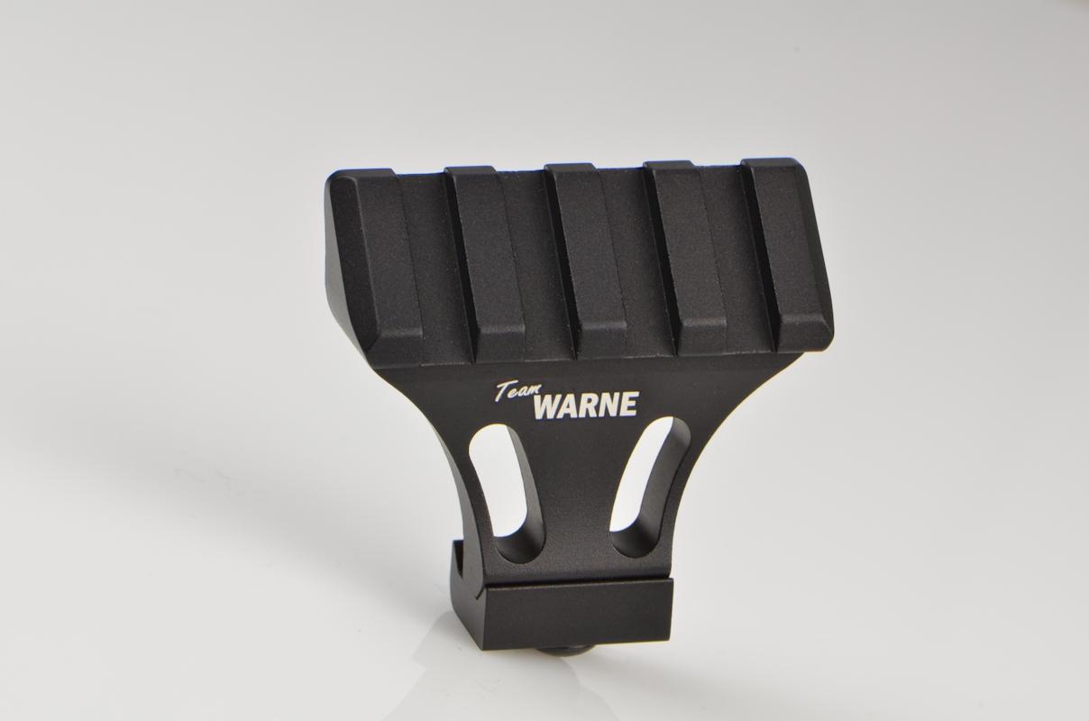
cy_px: 360
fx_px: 3849
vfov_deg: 10.7
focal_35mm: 128
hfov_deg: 16.1
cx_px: 544
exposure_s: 1/15
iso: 400
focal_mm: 85
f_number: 22
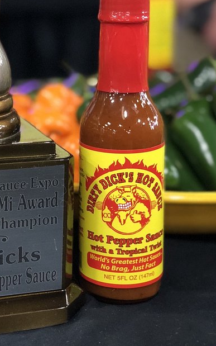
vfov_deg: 23.0
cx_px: 13
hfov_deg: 14.5
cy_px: 78
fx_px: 838
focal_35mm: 89
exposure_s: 1/24
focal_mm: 6
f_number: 2.4
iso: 160
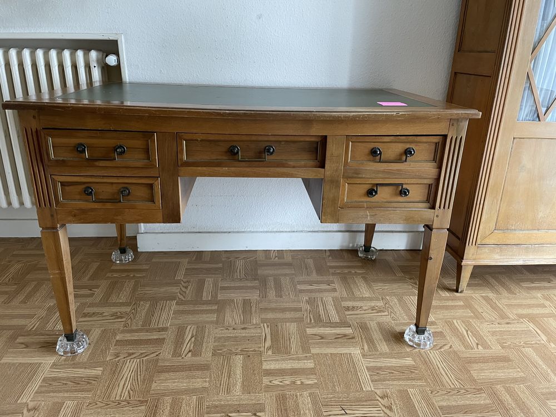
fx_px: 418
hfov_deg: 67.3
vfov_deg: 53.1
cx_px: 278
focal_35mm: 26
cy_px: 208
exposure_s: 1/60
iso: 250
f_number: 1.6
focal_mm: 4.2
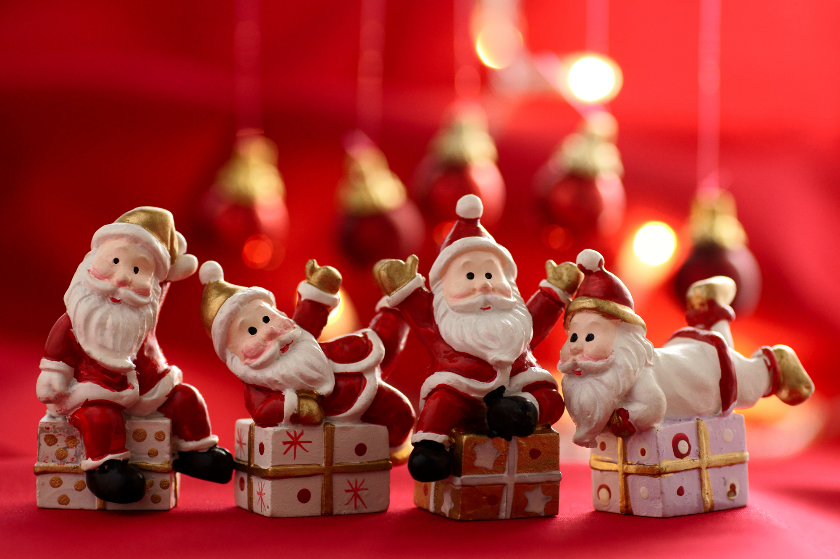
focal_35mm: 135
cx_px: 420
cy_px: 280
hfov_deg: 15.2
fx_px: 3148
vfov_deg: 10.1
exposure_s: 1/15
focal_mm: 90
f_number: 4
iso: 400
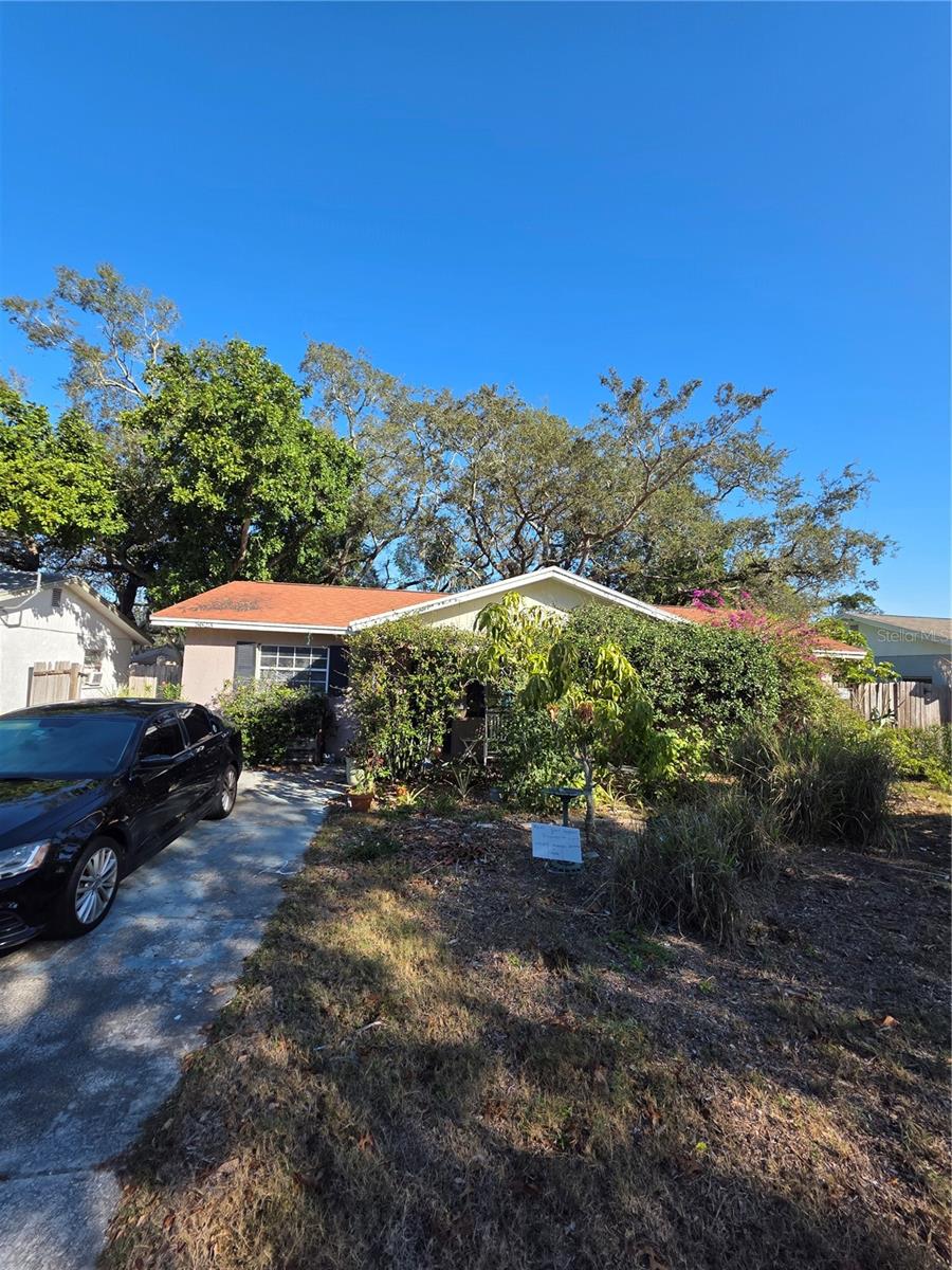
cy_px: 635
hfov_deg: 89.9
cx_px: 476
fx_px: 477
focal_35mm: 13
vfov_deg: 106.2
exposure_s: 1/929
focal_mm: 2.2
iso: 40
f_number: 1.9
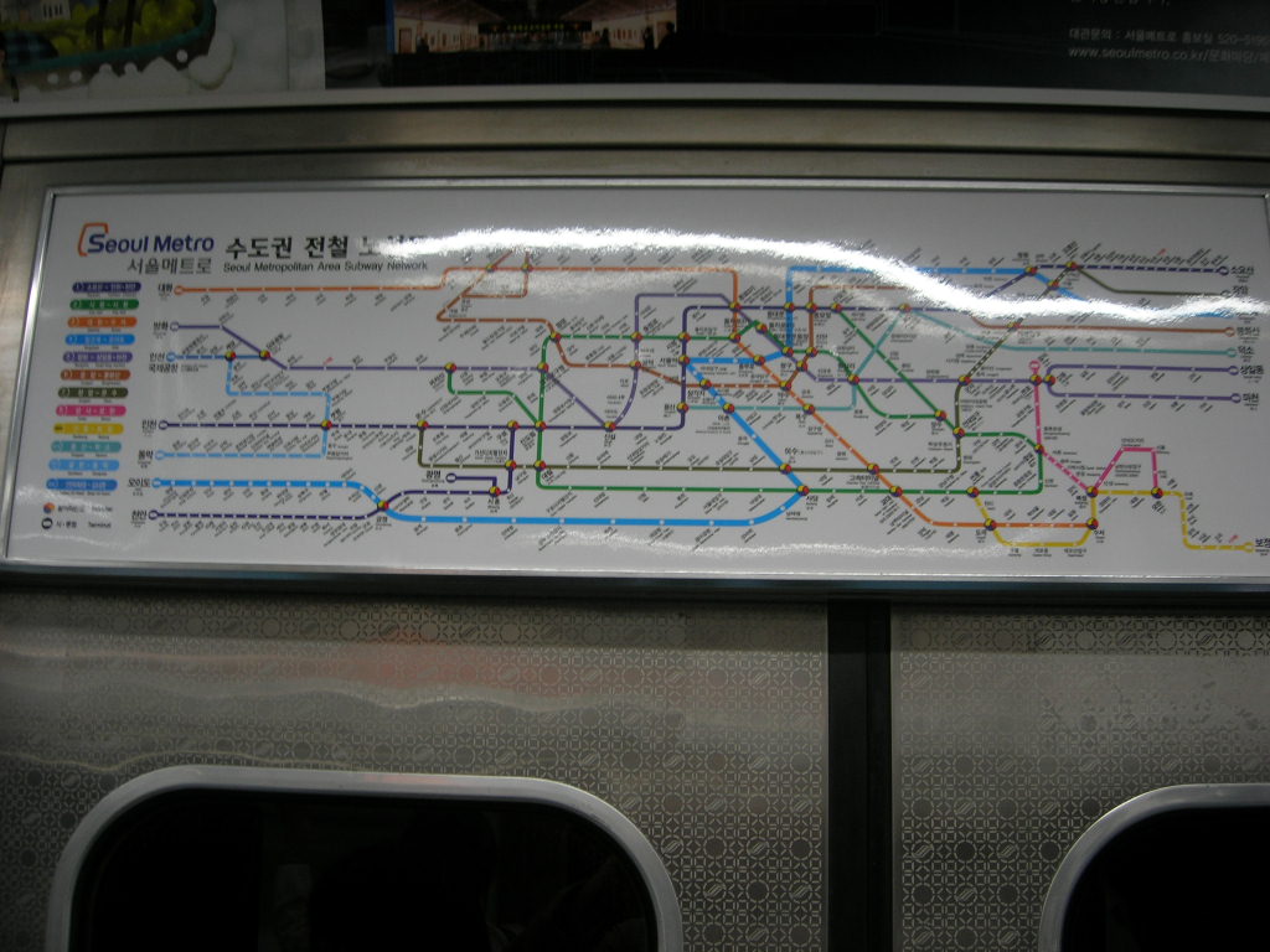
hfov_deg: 49.0
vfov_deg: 37.7
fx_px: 1394
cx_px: 635
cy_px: 476
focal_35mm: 38
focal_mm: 7.8
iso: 64
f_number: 2.8
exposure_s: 1/27.2
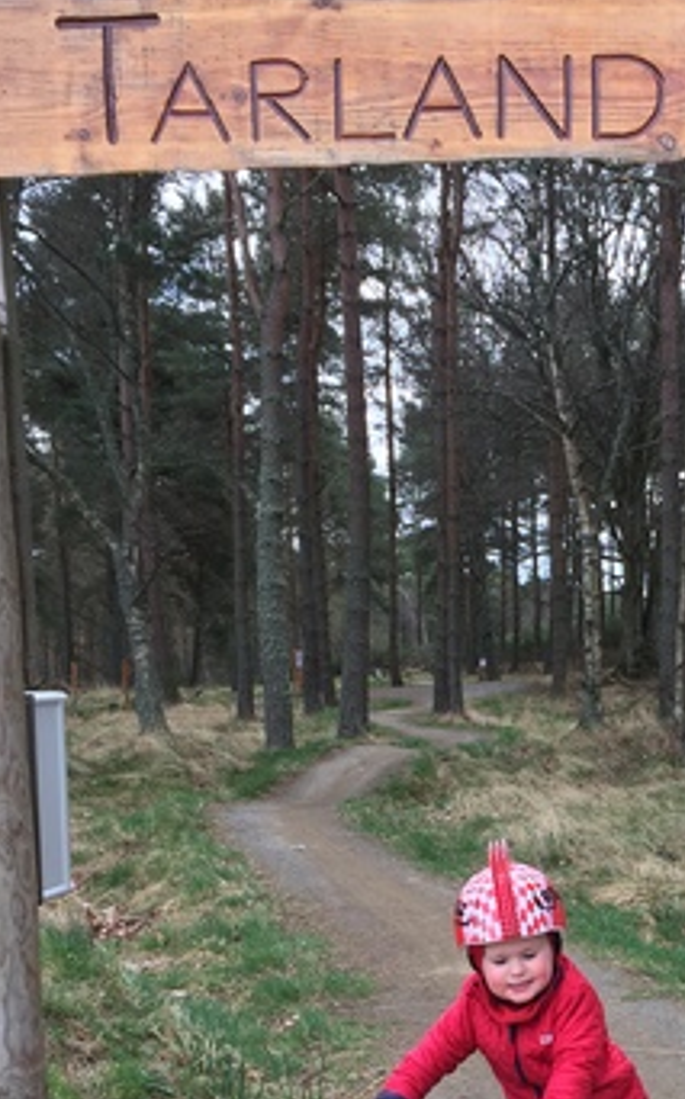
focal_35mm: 54
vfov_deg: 36.6
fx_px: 1617
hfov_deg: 23.3
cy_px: 839
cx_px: 608
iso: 32
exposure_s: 1/158
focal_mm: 4.15
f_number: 2.2
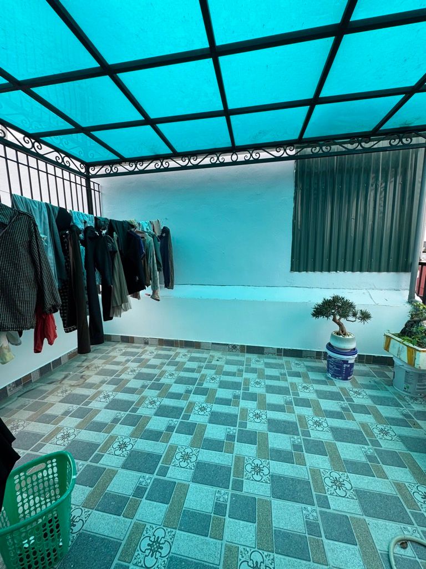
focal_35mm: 14
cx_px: 213
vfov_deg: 102.1
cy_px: 284
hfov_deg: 85.7
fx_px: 230
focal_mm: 2.22
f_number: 2.2
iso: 40
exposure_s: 1/501
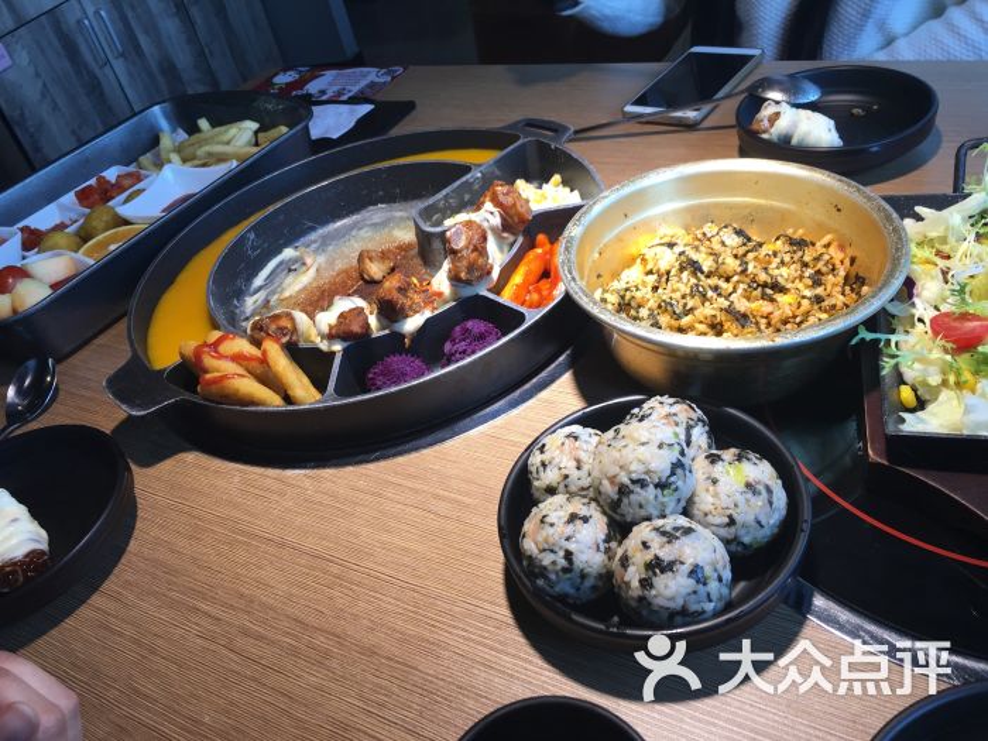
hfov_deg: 61.7
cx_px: 494
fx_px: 828
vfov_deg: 48.2
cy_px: 370
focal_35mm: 29
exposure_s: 1/100
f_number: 2.2
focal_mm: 4.15
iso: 40
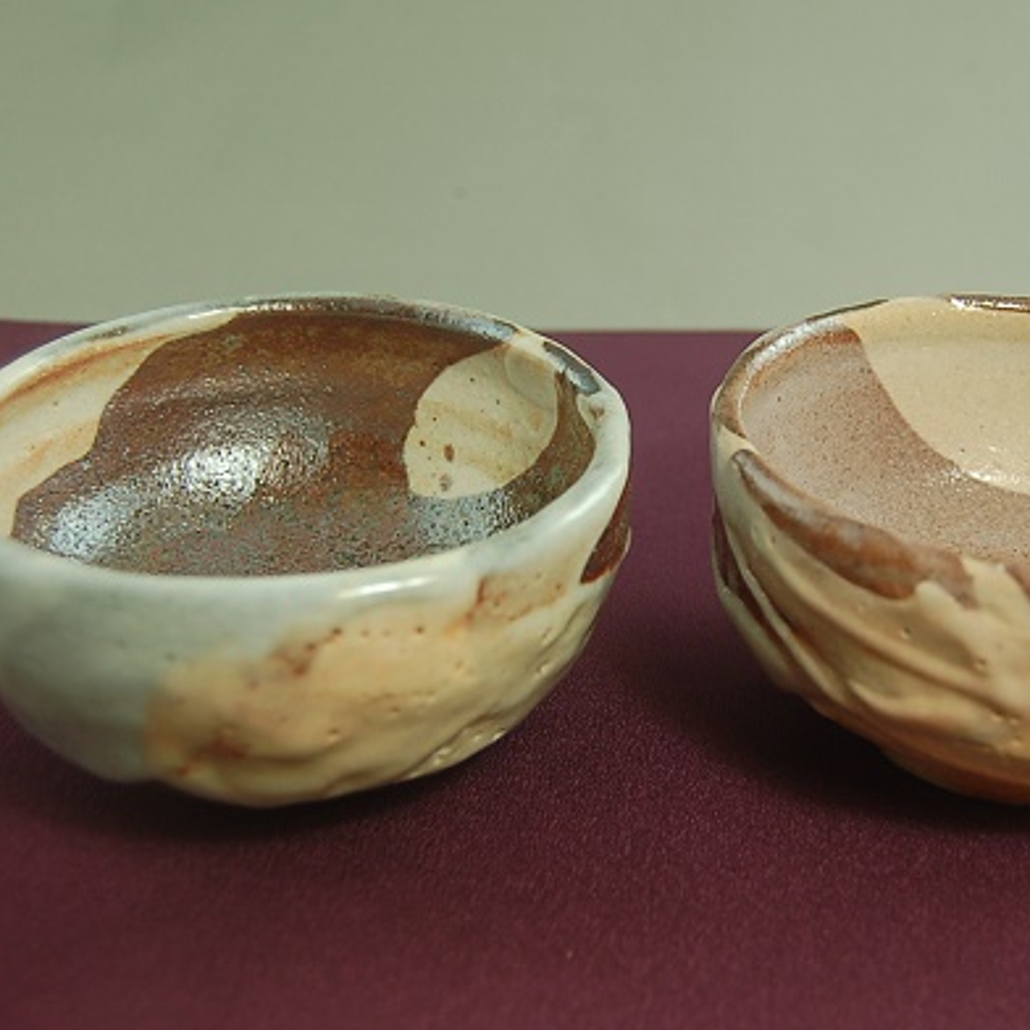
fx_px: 1818
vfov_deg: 31.6
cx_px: 649
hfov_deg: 31.5
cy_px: 493
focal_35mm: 54
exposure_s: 1/30
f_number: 4.2
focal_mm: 26
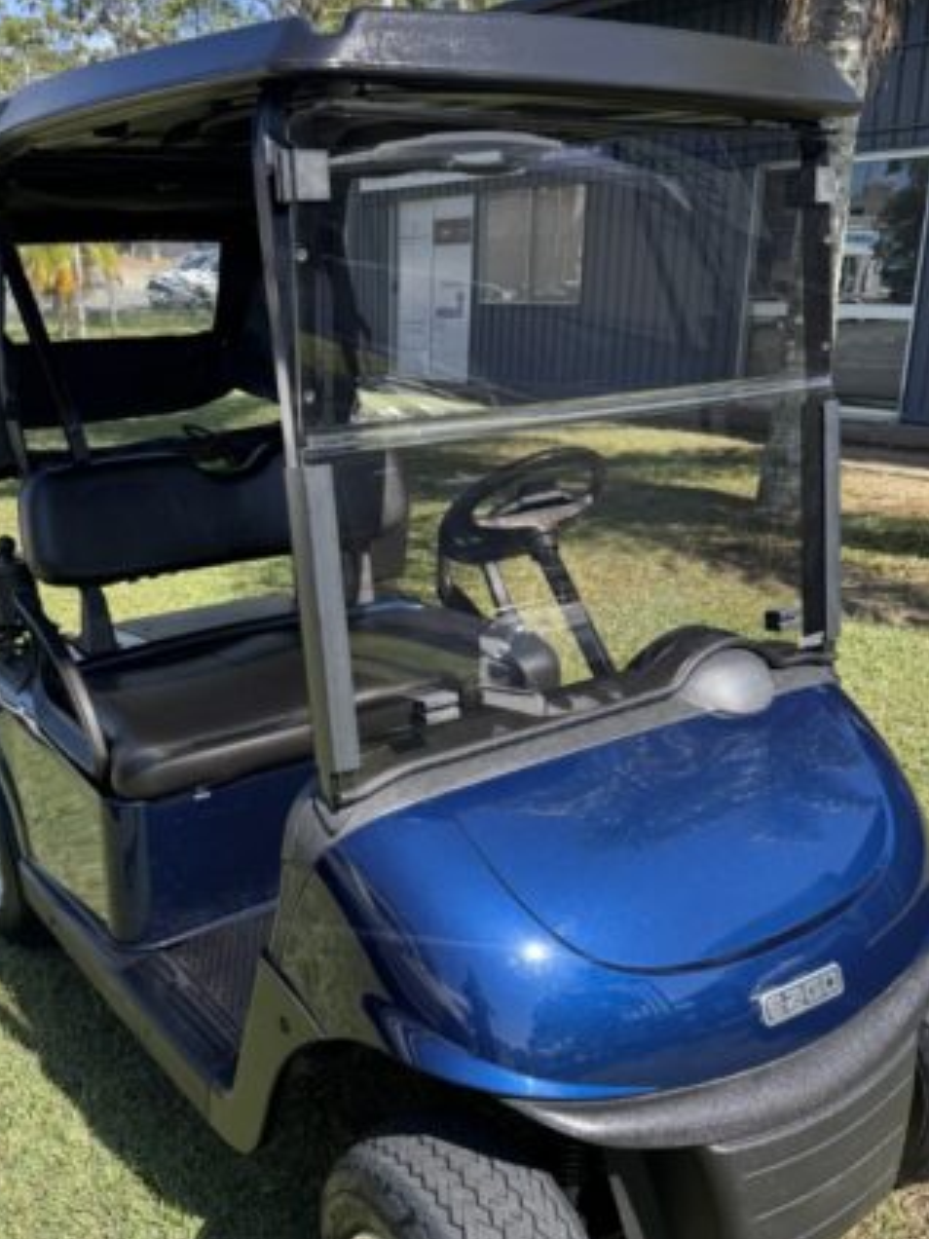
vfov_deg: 53.7
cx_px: 424
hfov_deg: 41.8
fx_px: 1217
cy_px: 713
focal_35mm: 34
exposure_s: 1/1285
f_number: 1.78
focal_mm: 6.76
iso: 80
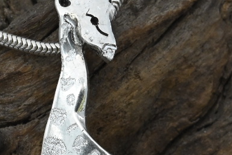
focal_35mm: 436
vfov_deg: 3.2
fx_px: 2810
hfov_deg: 4.7
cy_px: 126
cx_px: 112
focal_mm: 105
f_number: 22
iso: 2800
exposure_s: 1/125
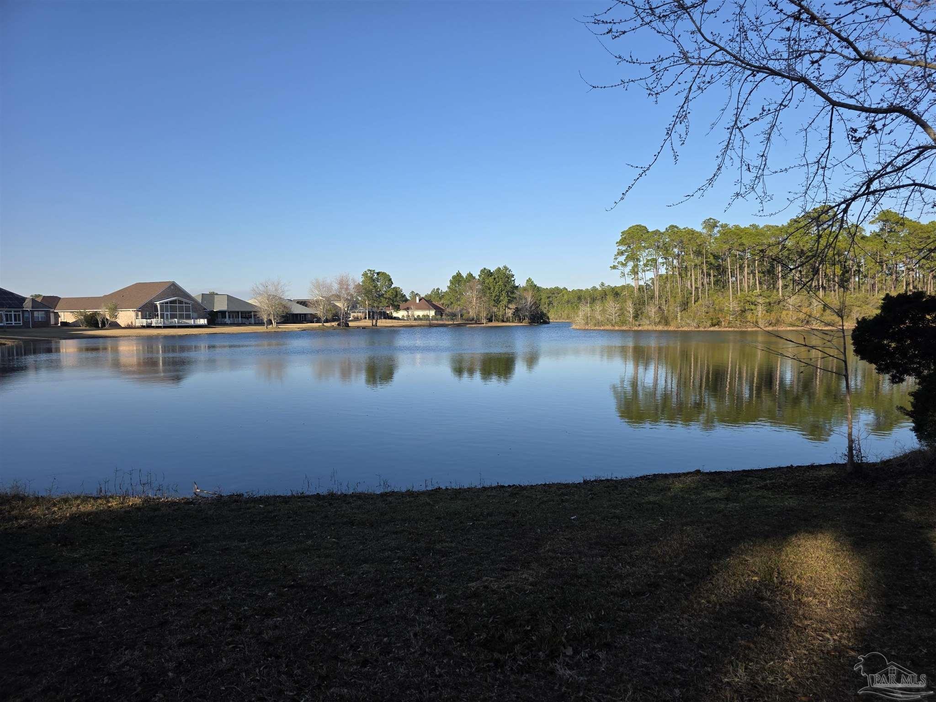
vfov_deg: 58.9
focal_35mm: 23
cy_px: 351
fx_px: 622
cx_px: 468
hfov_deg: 73.9
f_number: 1.7
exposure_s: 1/3788
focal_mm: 6.3
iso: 80
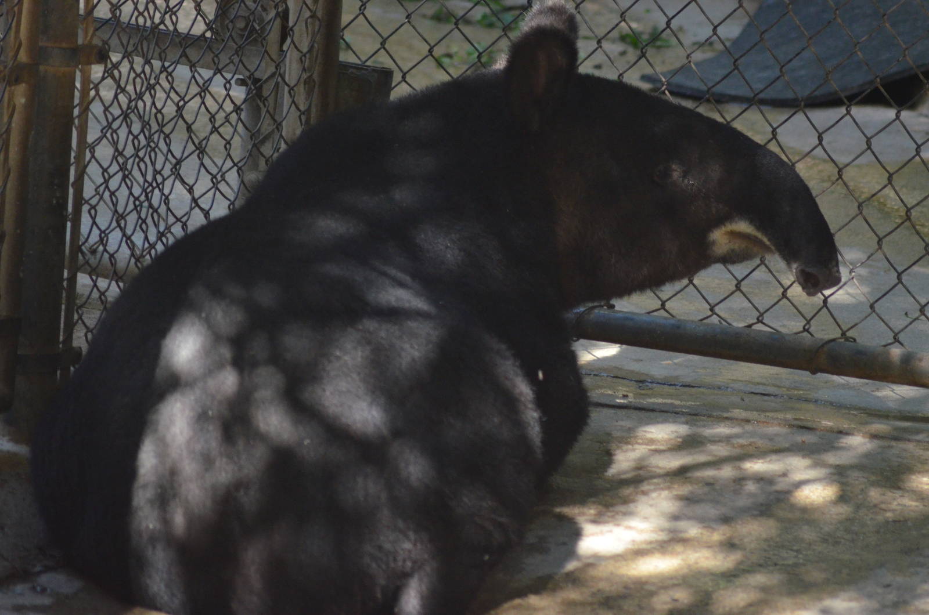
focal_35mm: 450
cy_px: 308
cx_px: 464
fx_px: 11589
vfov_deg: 3.0
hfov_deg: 4.6
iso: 2500
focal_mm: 300
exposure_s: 1/500
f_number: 5.6
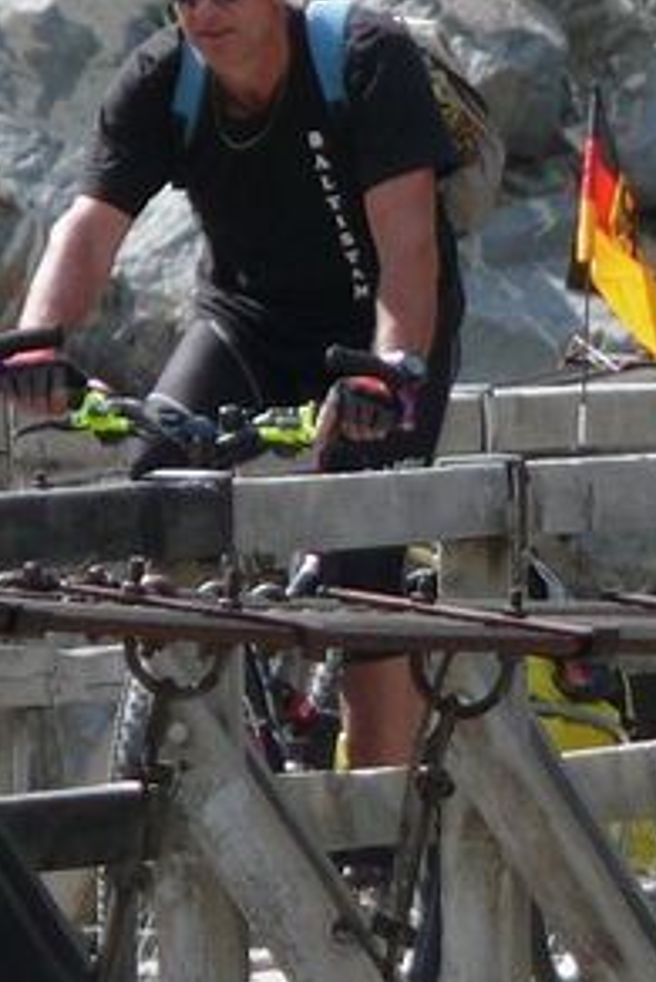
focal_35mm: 1495
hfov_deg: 0.9
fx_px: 40812
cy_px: 501
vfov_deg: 1.4
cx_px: 606
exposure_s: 1/250
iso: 100
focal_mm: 88.8
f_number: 4
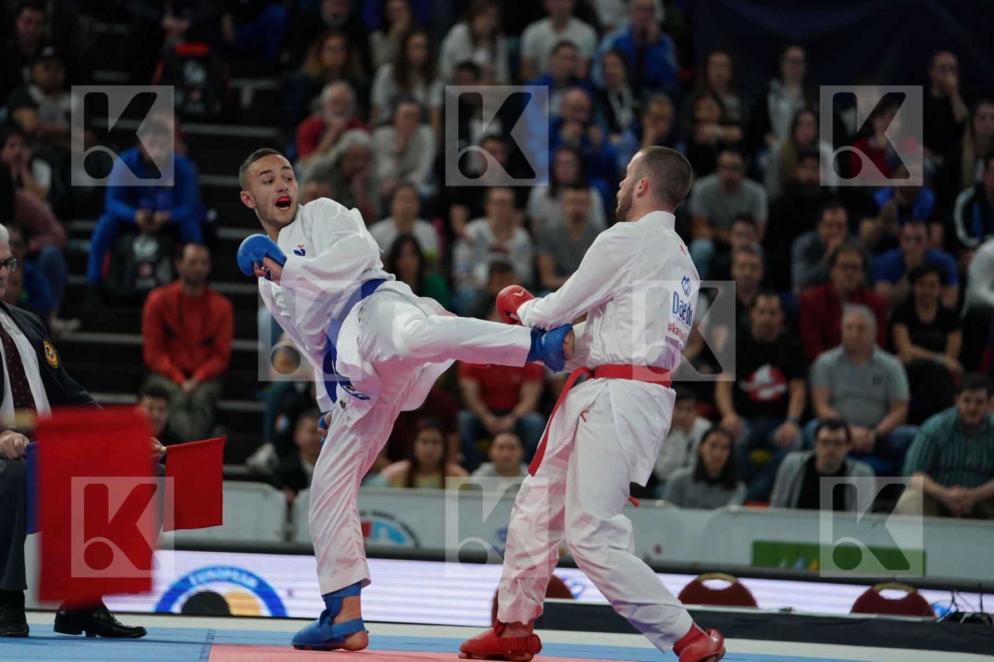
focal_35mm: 192
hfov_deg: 10.7
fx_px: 5301
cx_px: 497
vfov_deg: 7.2
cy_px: 331
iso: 1600
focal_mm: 192
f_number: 2.8
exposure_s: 1/1000
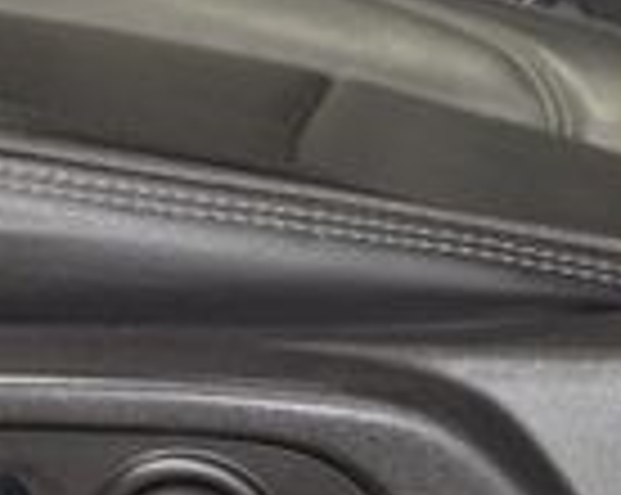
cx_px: -40
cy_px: 142
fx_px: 3120
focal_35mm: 170
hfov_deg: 11.2
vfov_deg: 9.1
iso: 1250
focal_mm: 26
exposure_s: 1/30
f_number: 4.2
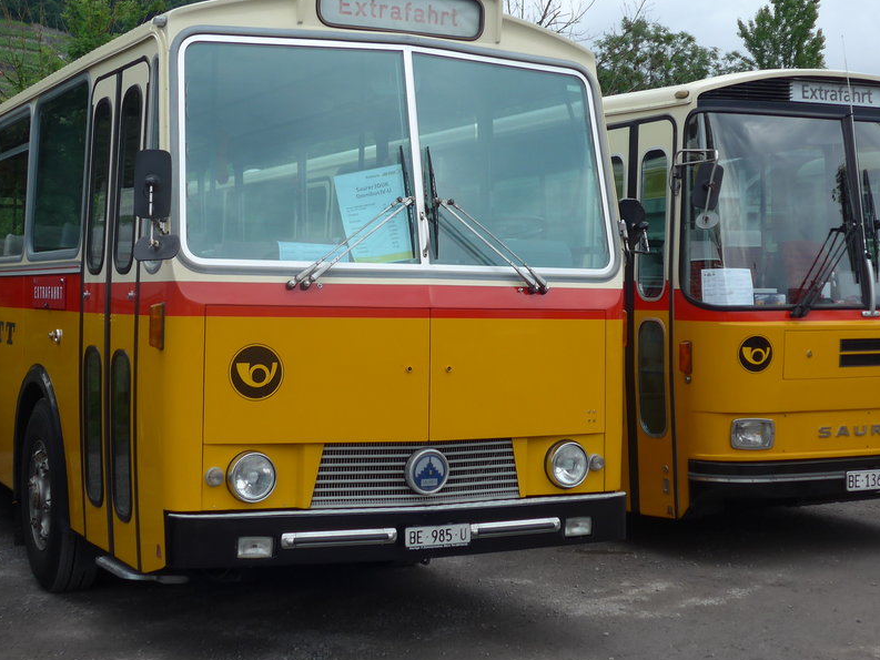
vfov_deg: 24.7
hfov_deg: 32.6
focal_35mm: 59
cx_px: 358
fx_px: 1500
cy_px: 243
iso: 80
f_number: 2.8
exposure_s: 1/500
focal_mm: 8
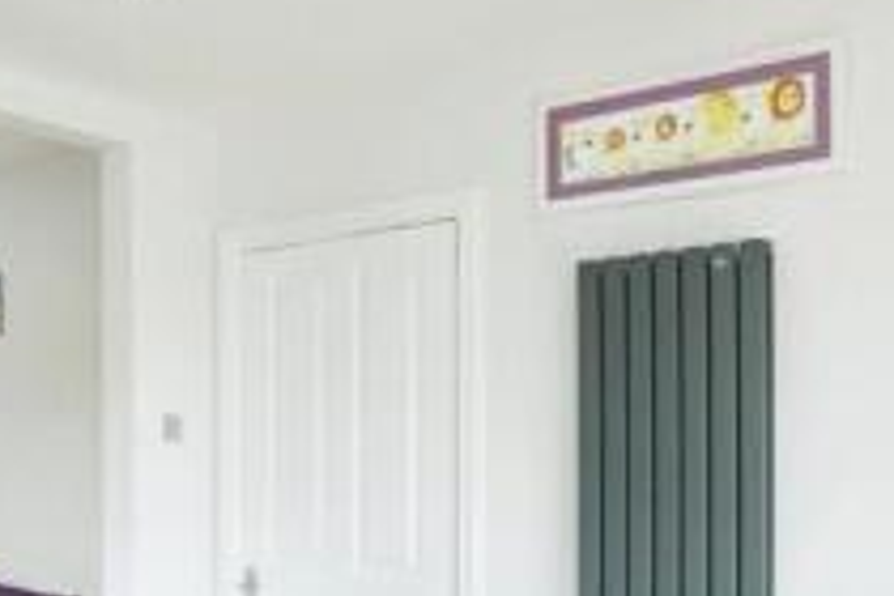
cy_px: 526
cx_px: 181
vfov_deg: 26.2
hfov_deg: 38.2
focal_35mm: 50
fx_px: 1242
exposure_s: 1/160
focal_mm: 16
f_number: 8
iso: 2000
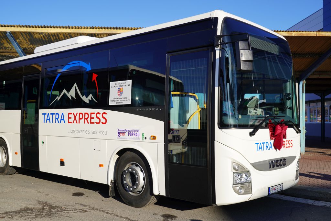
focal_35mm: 36
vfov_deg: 36.9
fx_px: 331
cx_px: 166
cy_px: 110
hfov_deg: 53.1
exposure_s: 1/125
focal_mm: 36
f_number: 9
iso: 100
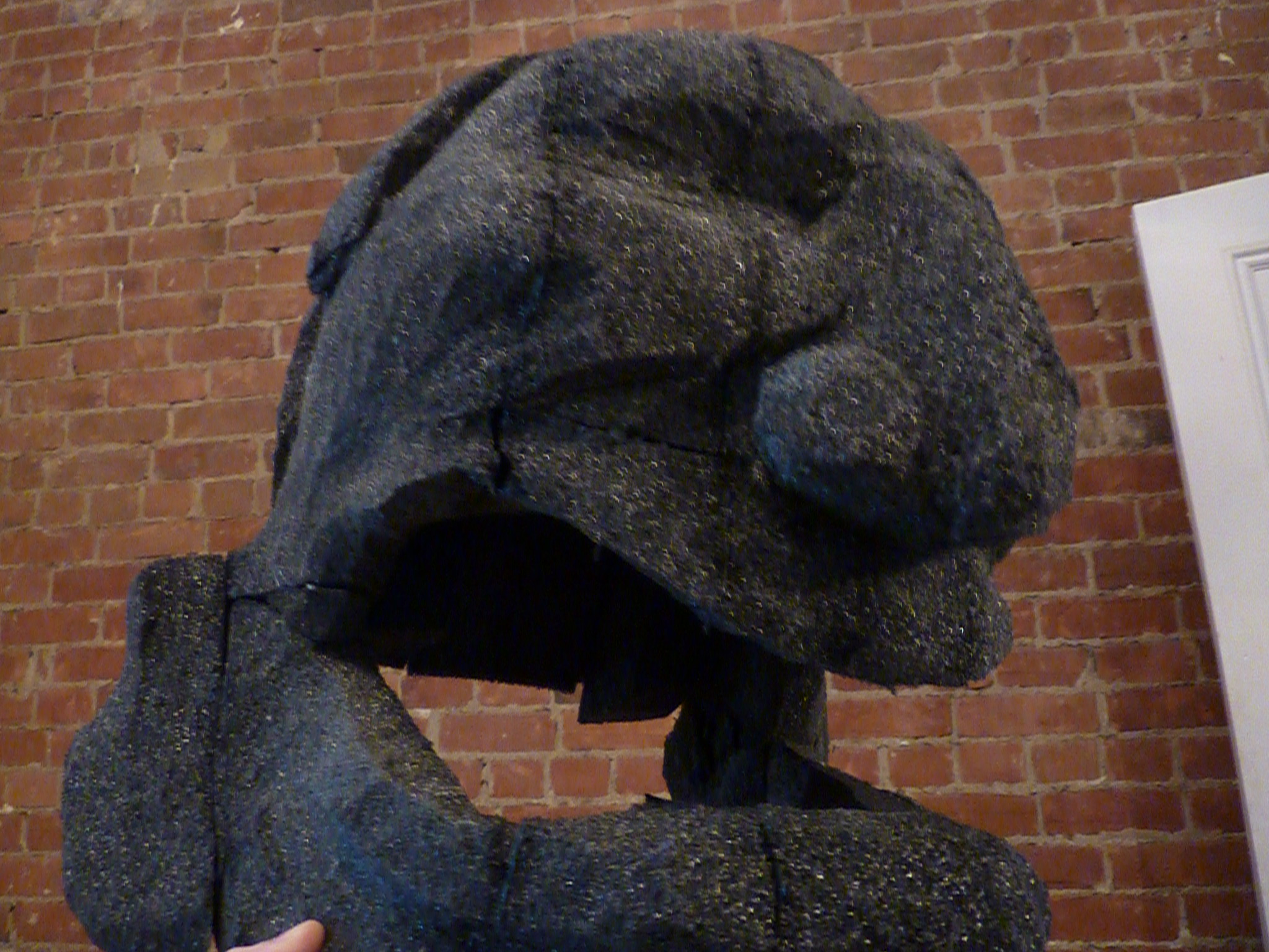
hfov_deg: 69.4
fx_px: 916
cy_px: 476
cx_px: 634
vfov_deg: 54.9
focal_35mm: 25
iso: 800
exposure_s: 1/10
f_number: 3.3
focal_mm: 4.1
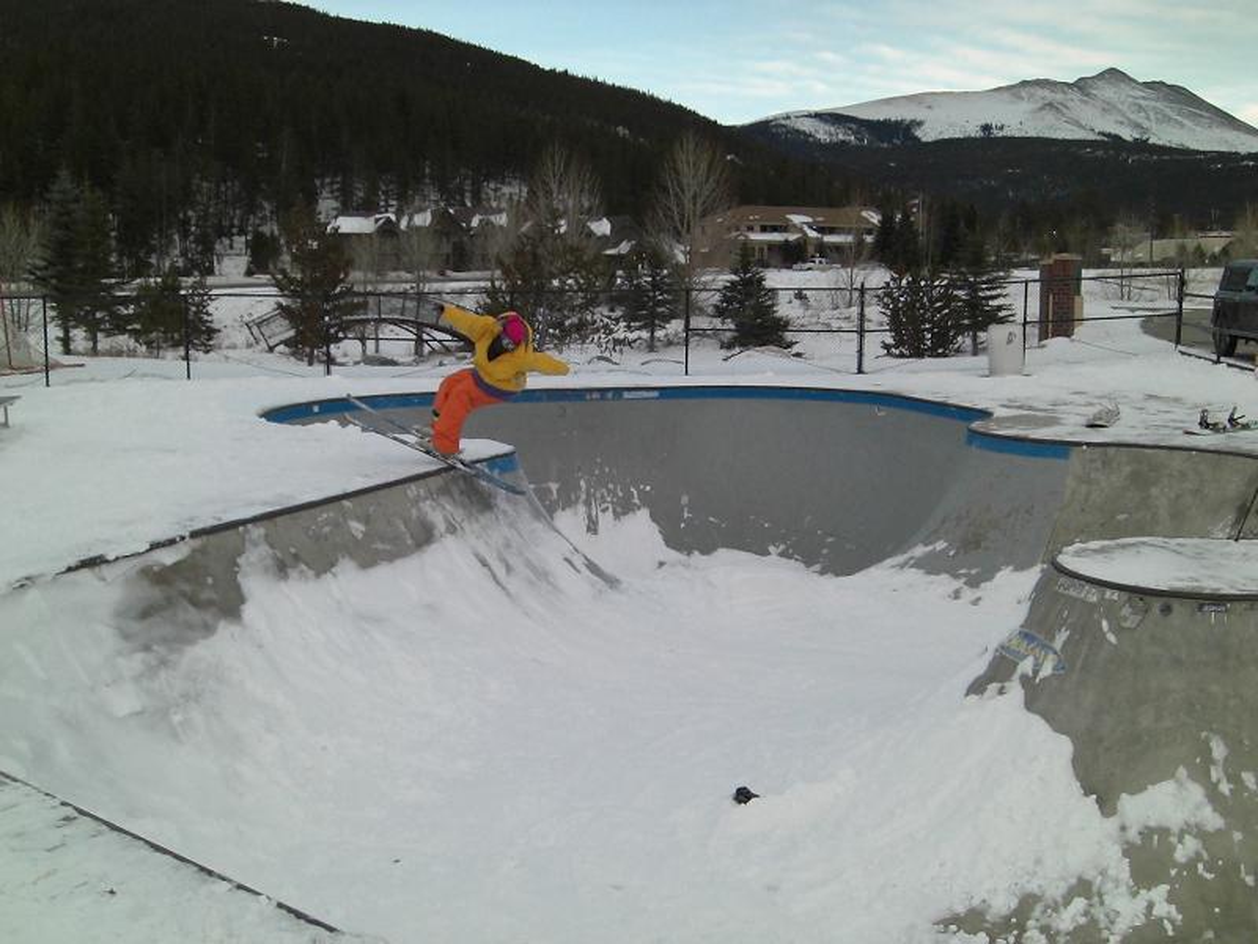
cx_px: 629
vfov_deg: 37.7
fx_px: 1381
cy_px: 472
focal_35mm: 38
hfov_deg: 49.0
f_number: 4
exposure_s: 1/500
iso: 400
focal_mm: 7.9
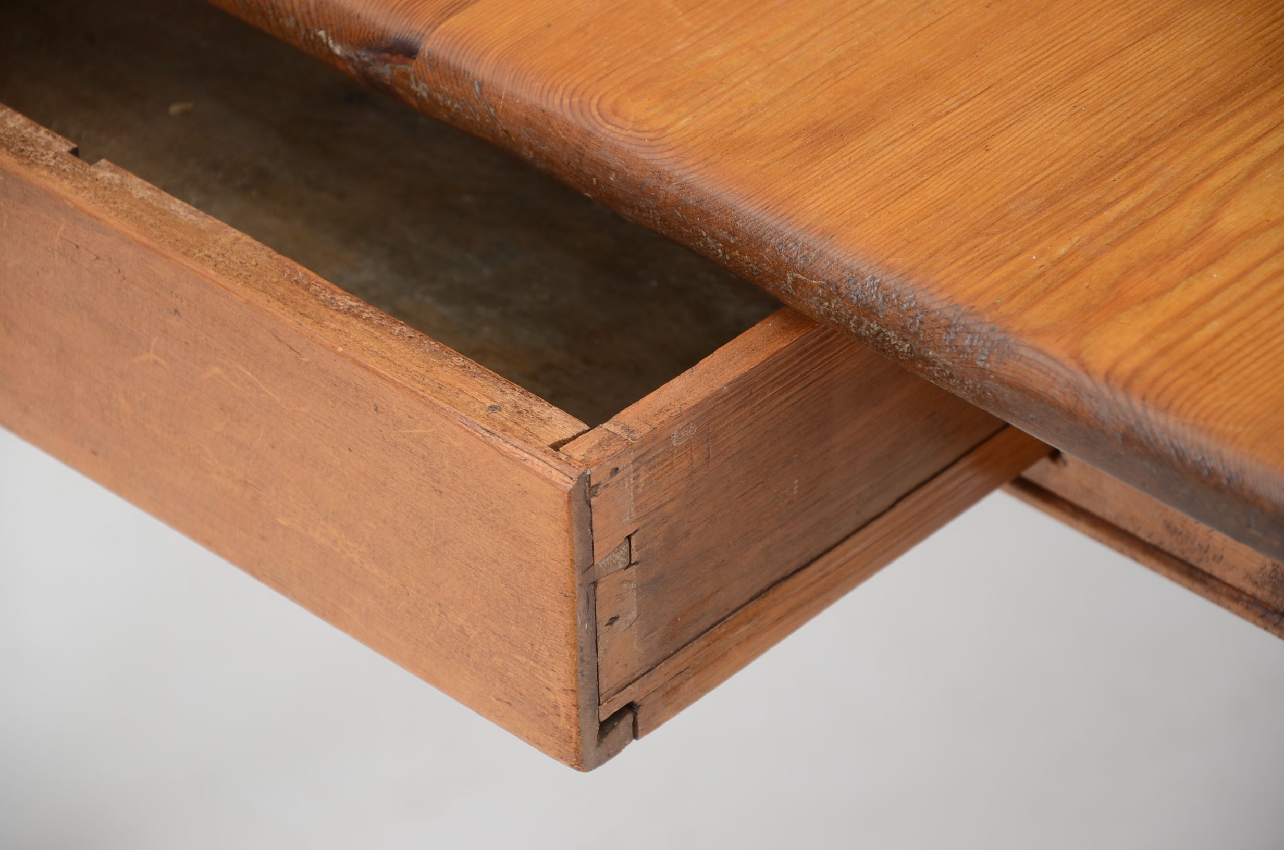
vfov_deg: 8.7
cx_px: 642
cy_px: 425
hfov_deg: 13.1
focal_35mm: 158
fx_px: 5606
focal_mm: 105
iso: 200
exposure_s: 1/60
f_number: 5.6
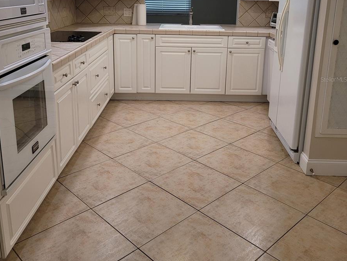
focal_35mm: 35
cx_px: 173
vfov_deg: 40.0
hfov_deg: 52.6
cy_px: 79
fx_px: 351
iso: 125
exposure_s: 1/120
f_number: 1.8
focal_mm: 5.4
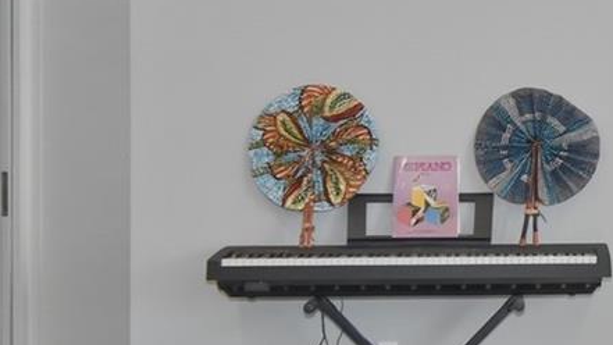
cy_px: 87
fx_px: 1186
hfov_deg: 27.3
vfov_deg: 16.4
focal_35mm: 73
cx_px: 620
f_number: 4.5
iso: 200
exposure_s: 1/80
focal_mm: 10
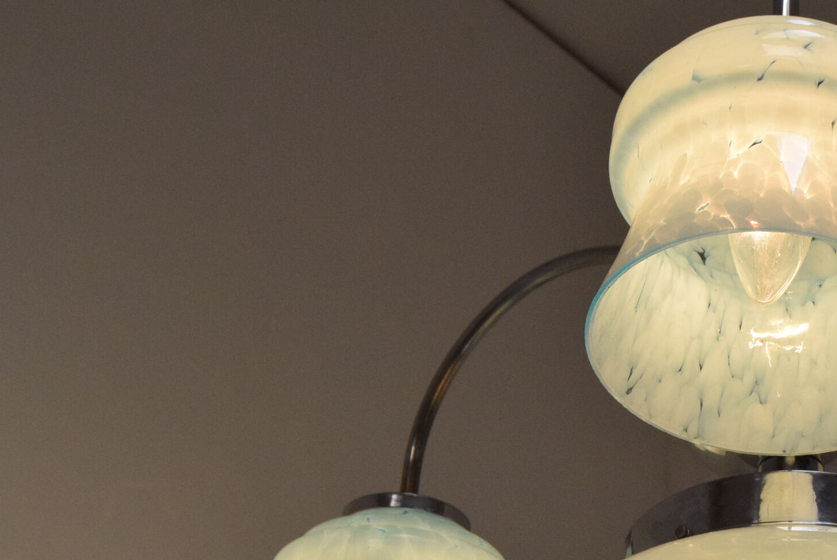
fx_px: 3211
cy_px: 550
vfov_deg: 9.9
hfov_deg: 14.7
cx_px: 779
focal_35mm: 138
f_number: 10
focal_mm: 45
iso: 1600
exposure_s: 1/400
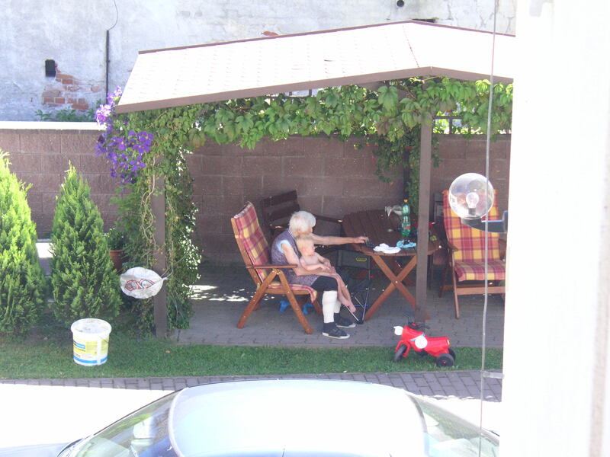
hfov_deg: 19.6
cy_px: 228
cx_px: 305
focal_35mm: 100
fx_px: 1762
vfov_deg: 14.8
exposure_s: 1/90
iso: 125
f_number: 5
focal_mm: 16.6
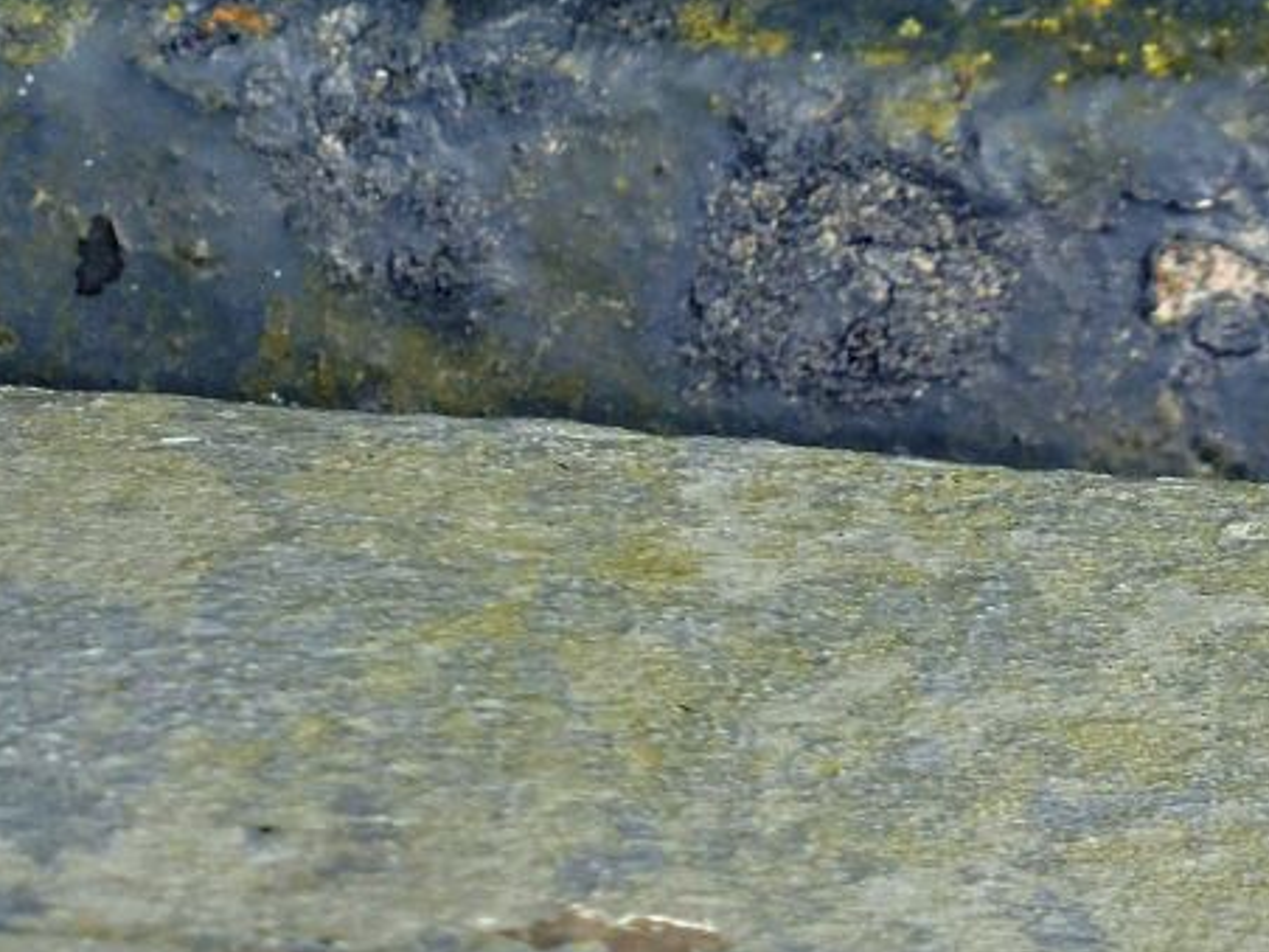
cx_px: 1202
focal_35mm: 349
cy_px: 873
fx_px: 12794
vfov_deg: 4.3
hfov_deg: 5.7
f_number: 6.3
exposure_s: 1/100
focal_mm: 27.6
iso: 125
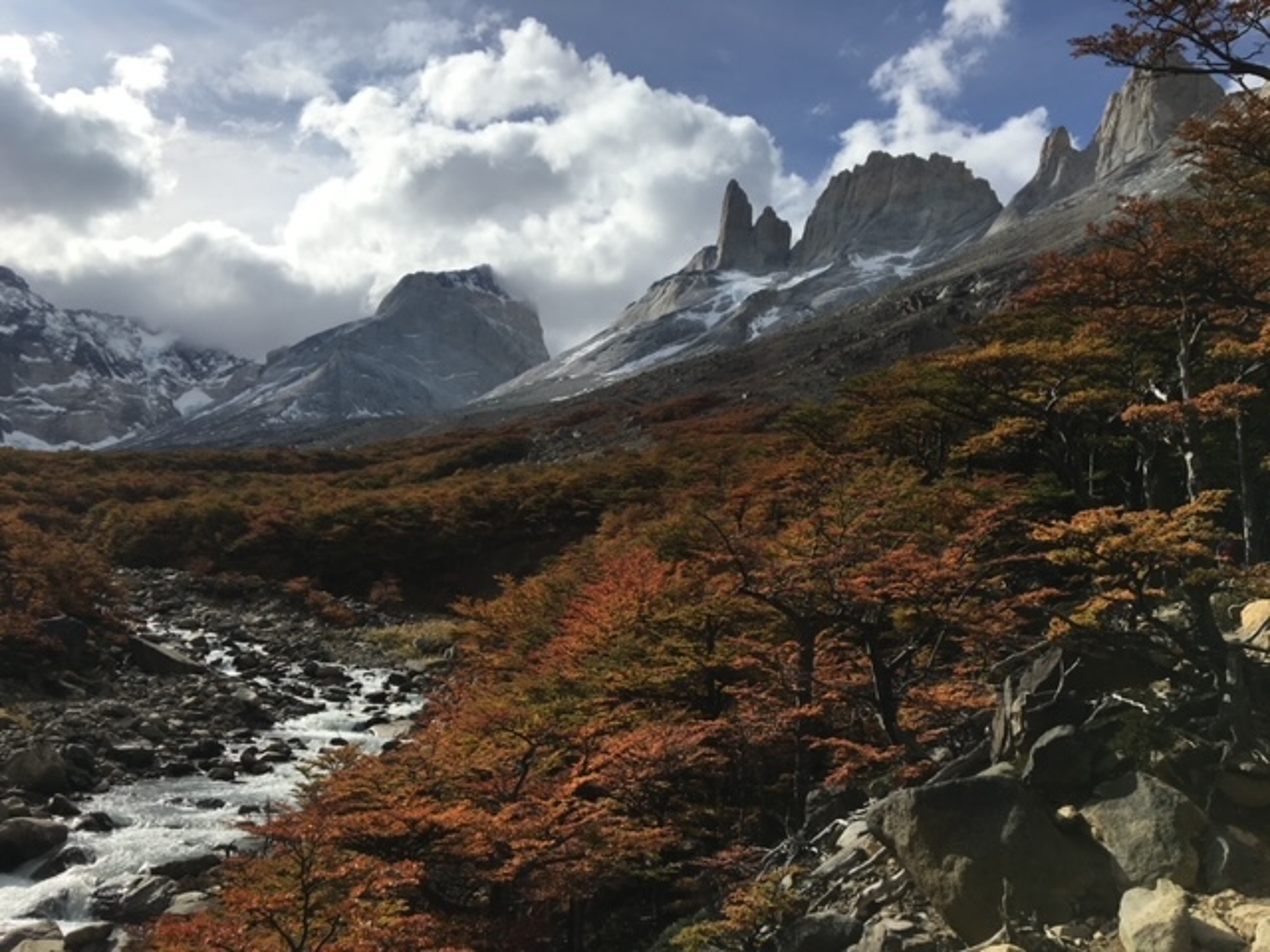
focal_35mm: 29
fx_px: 1064
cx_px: 635
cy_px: 476
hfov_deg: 61.7
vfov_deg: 48.2
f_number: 2.2
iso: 25
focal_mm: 4.15
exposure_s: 1/4049
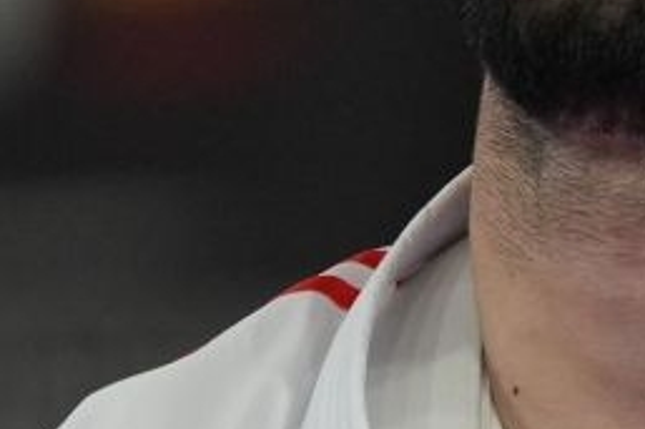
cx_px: 228
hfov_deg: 1.5
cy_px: 381
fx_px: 25066
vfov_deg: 1.0
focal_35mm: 1400
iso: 2000
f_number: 2.8
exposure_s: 1/1000
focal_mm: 200
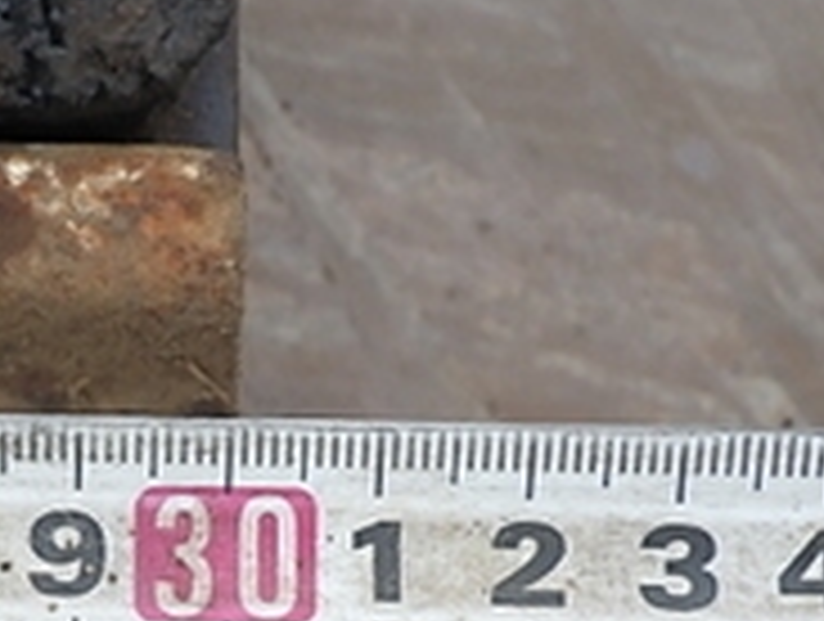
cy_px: 558
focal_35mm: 89
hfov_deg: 21.5
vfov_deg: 16.4
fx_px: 2123
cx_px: 86
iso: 125
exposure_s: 1/200
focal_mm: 6.1
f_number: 4.6
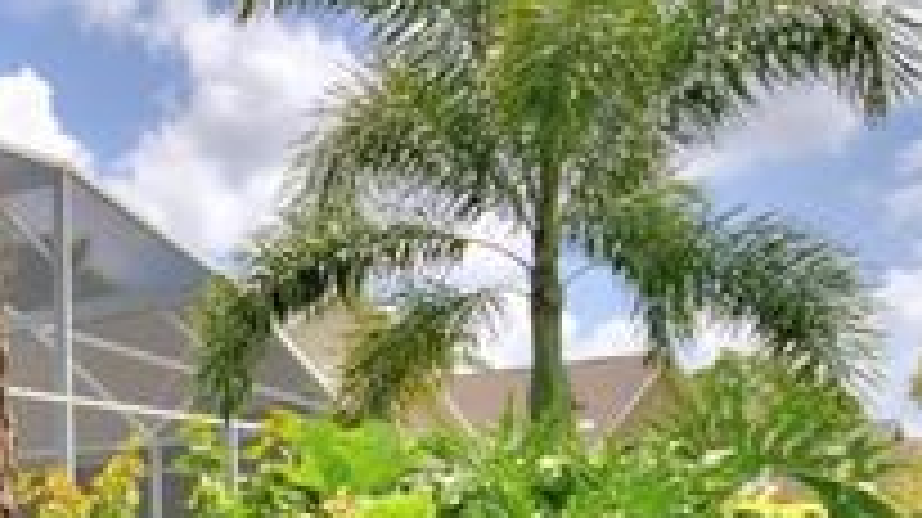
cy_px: 502
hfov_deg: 30.2
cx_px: -290
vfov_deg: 21.5
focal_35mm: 54
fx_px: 1319
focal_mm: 10
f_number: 4.5
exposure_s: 1/1000
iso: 100
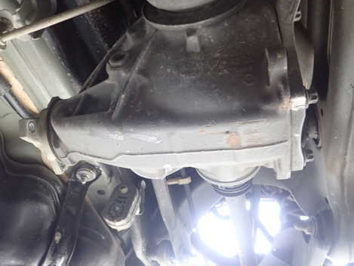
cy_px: 114
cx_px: 136
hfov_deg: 56.2
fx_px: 327
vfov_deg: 44.1
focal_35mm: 32
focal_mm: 4.5
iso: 800
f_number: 2
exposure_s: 1/30
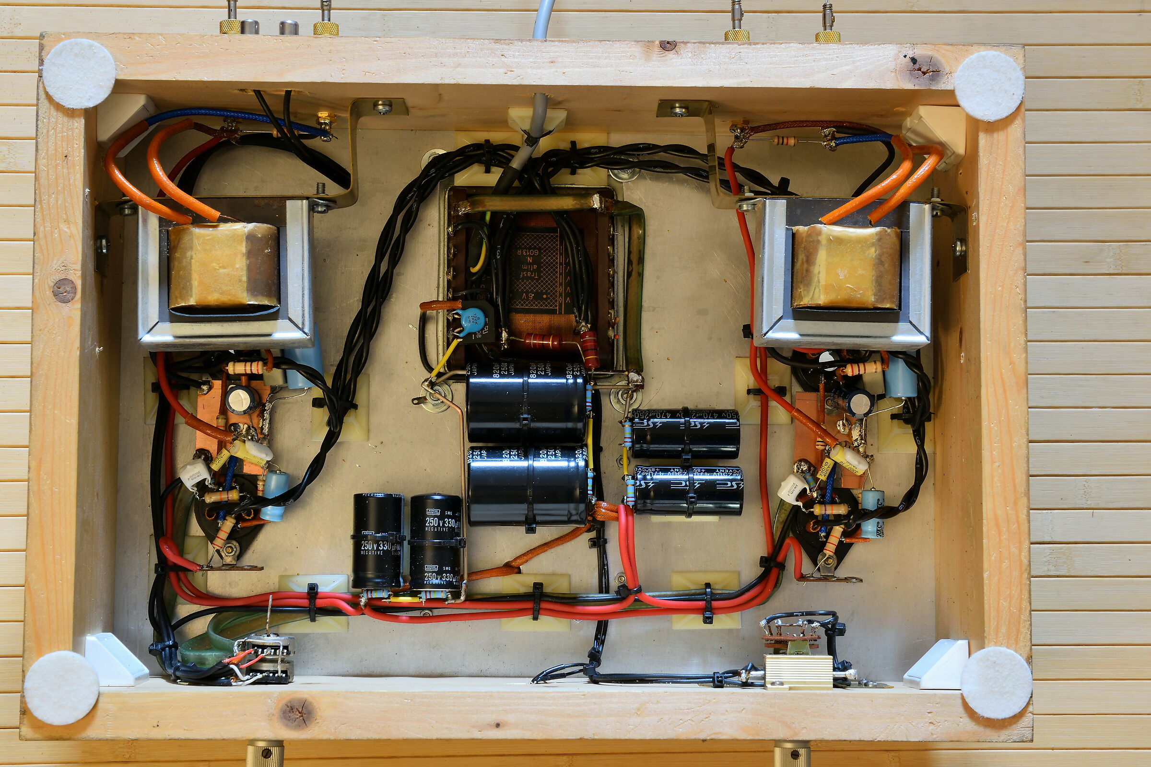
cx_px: 576
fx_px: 2398
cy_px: 384
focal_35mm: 75
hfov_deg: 27.0
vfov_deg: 18.2
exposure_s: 6
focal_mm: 50
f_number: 14
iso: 100
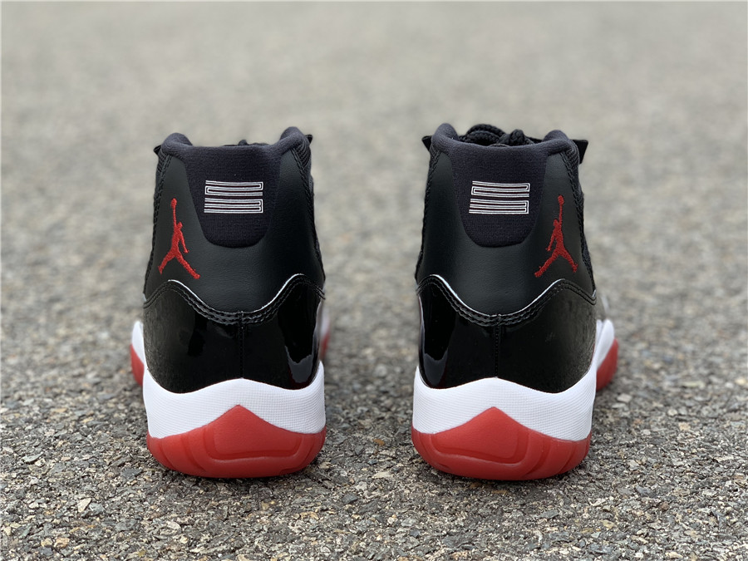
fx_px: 1124
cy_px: 280
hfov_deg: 36.8
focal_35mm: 52
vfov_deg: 28.0
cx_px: 374
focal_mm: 6
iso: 16
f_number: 2.4
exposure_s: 1/123
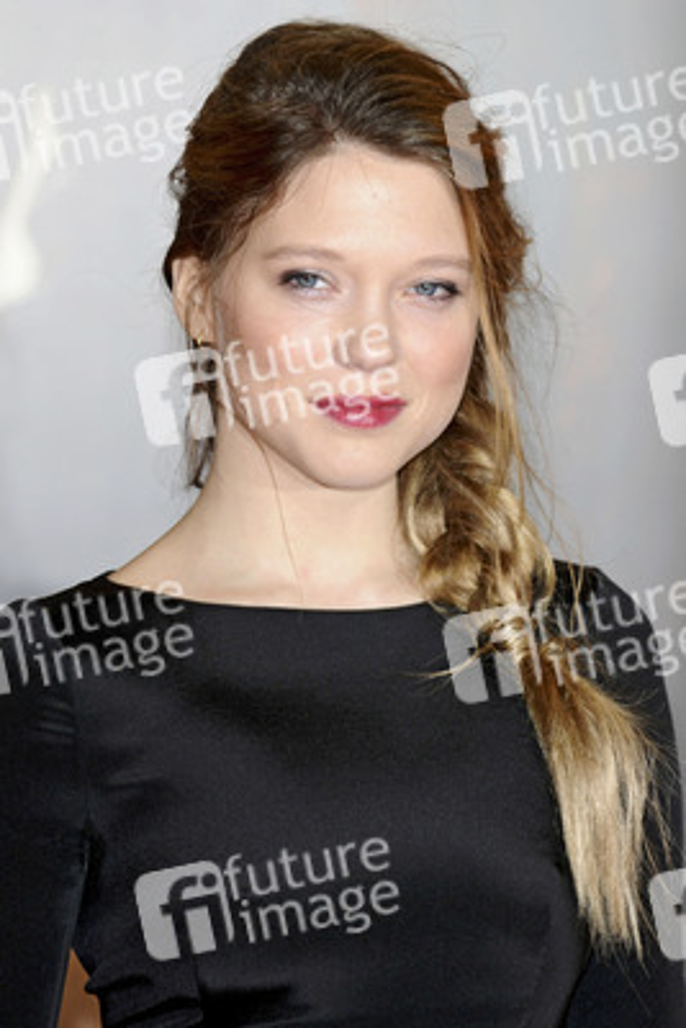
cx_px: 343
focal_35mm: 262
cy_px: 514
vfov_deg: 7.8
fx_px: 7496
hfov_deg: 5.2
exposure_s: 1/160
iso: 320
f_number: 4
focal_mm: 175
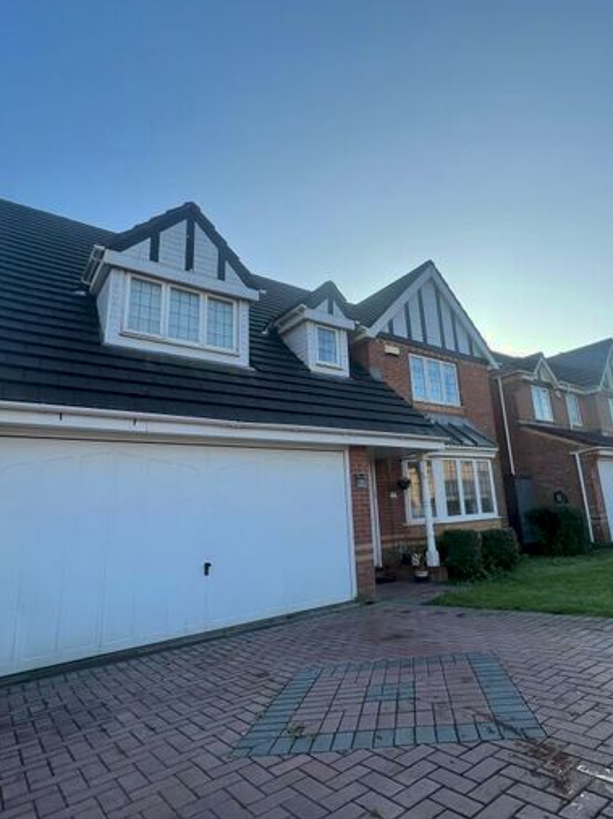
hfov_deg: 71.1
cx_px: 354
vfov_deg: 87.8
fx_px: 425
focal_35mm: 18
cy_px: 396
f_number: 1.8
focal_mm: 1.57
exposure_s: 1/791
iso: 32
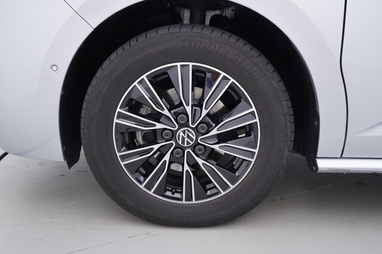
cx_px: 191
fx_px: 382
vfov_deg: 36.9
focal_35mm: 36
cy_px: 127
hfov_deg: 53.1
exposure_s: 1/60
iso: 125
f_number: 3.5
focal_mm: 24
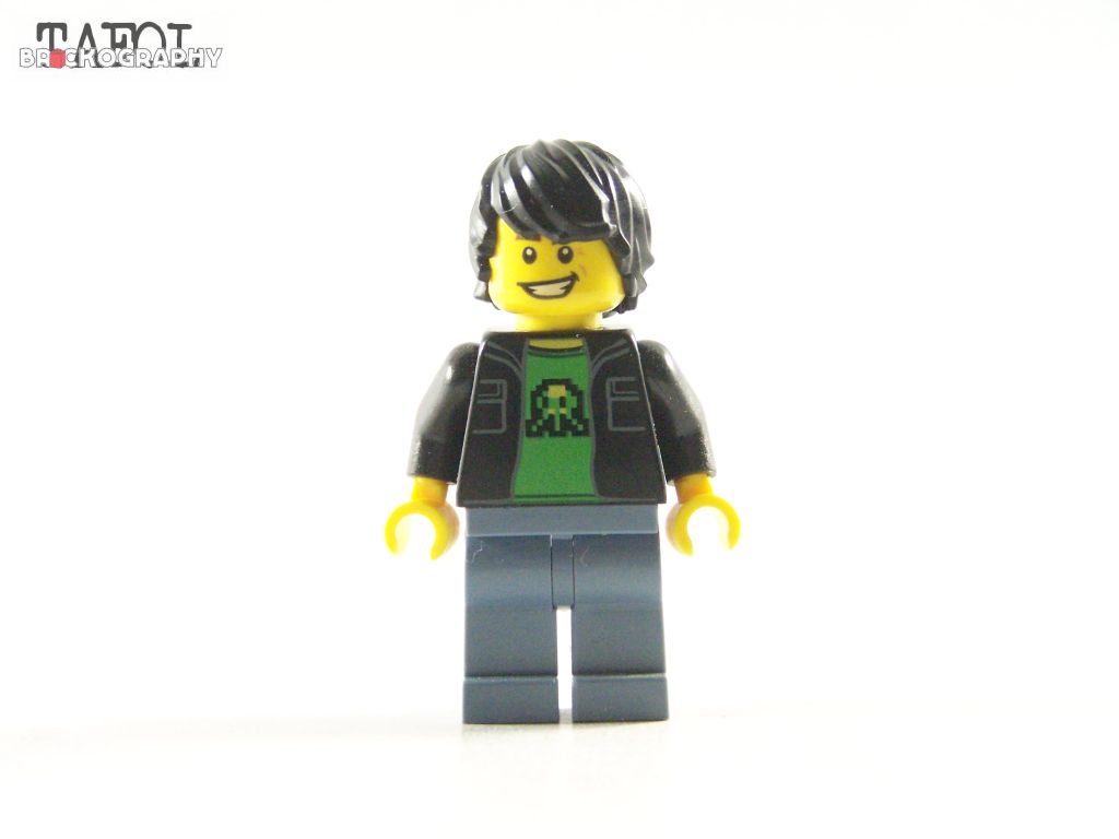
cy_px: 420
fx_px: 3394
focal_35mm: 105
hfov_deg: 18.7
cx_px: 560
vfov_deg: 14.1
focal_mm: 17.5
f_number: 3.2
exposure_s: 1/45
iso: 400
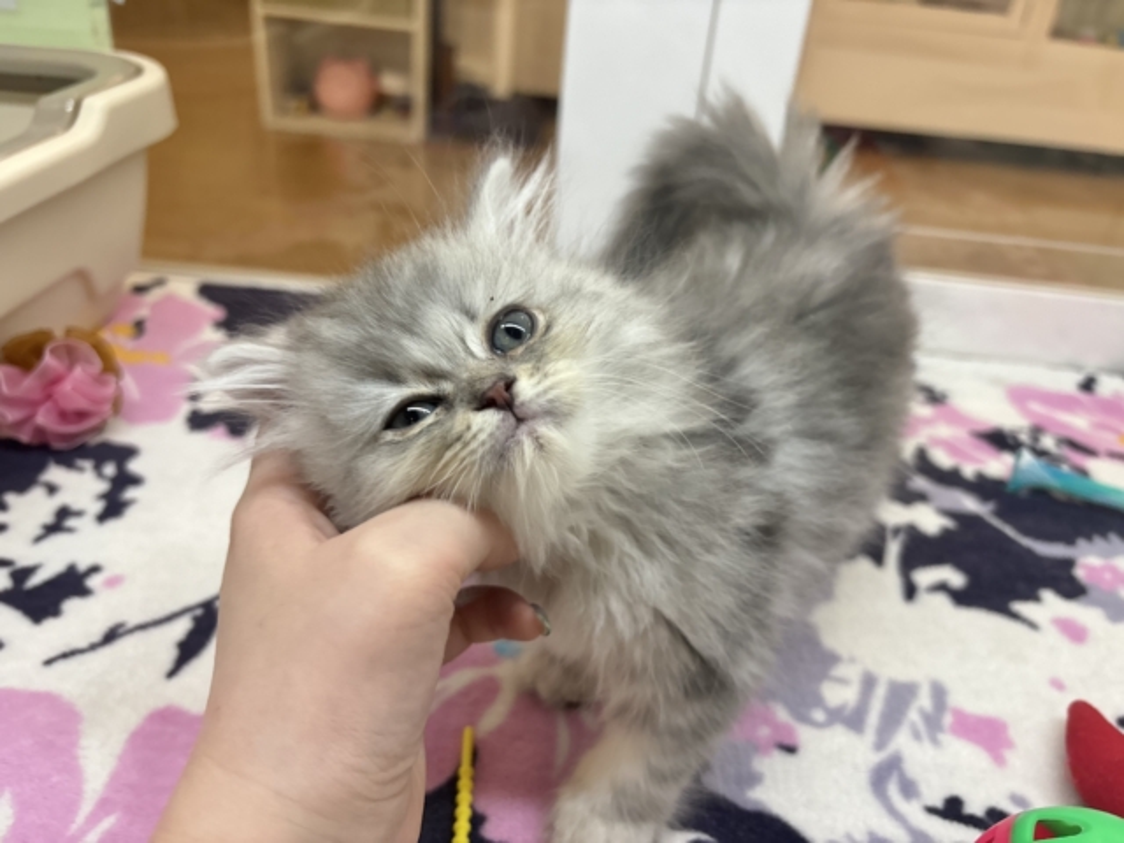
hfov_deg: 67.3
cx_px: 562
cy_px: 422
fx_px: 844
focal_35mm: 26
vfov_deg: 53.1
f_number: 1.6
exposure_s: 1/100
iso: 64
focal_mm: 5.96
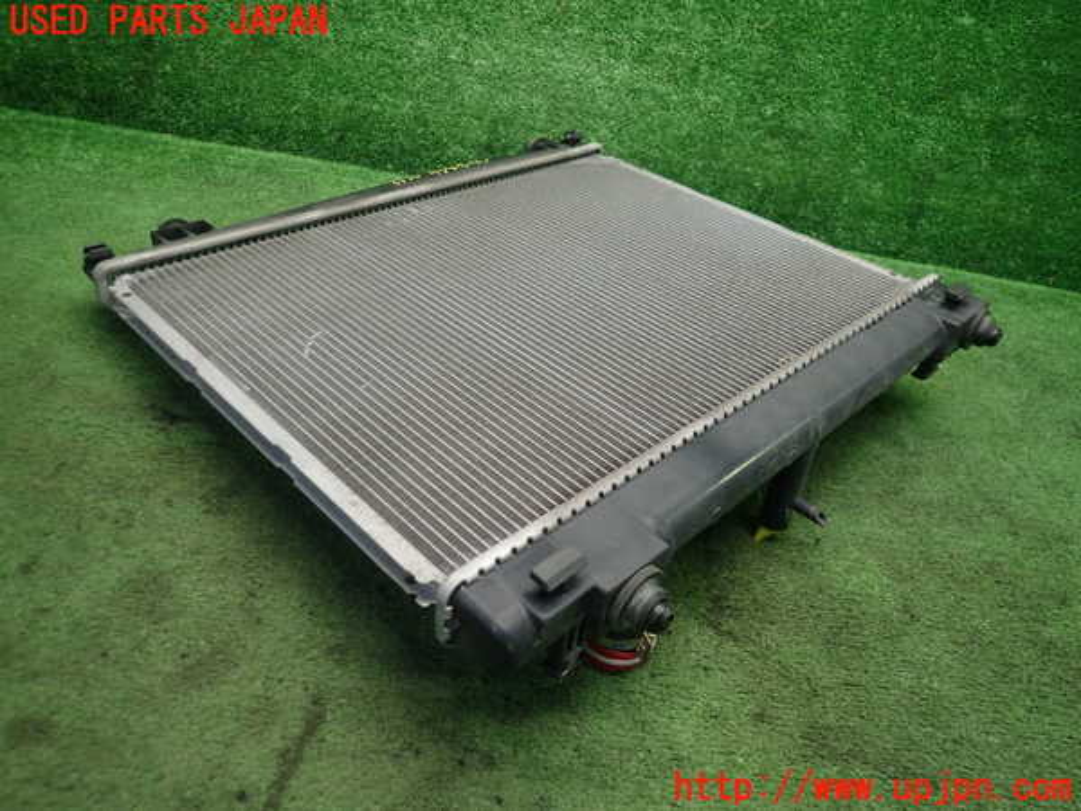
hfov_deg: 69.4
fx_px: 781
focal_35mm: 25
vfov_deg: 54.9
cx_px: 540
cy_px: 406
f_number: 2
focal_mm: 4.5
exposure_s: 1/50
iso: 200
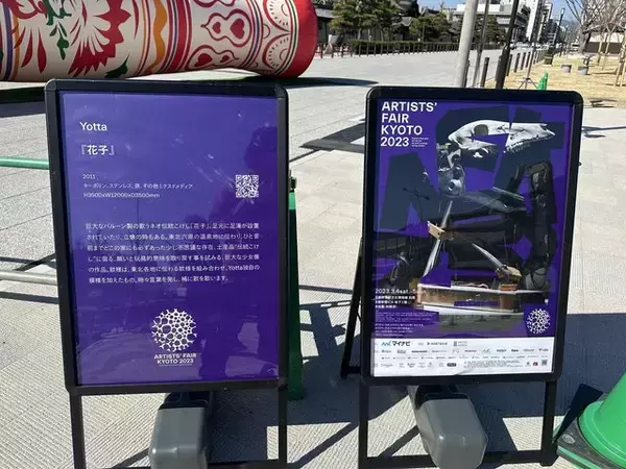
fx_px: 434
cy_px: 234
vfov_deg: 56.8
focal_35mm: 24
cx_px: 313
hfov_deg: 71.6
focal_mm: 6.86
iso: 80
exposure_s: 1/5263
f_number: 1.78
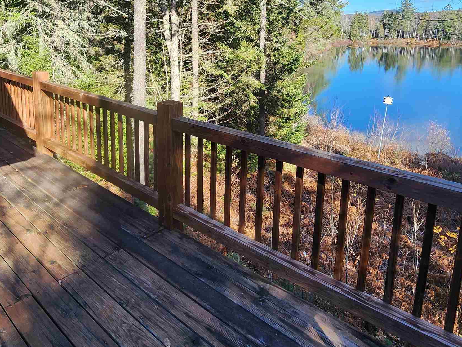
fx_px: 320
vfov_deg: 54.5
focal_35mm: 24
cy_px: 91
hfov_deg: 71.6
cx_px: 224
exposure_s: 1/611
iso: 50
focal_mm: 2.2
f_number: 2.2
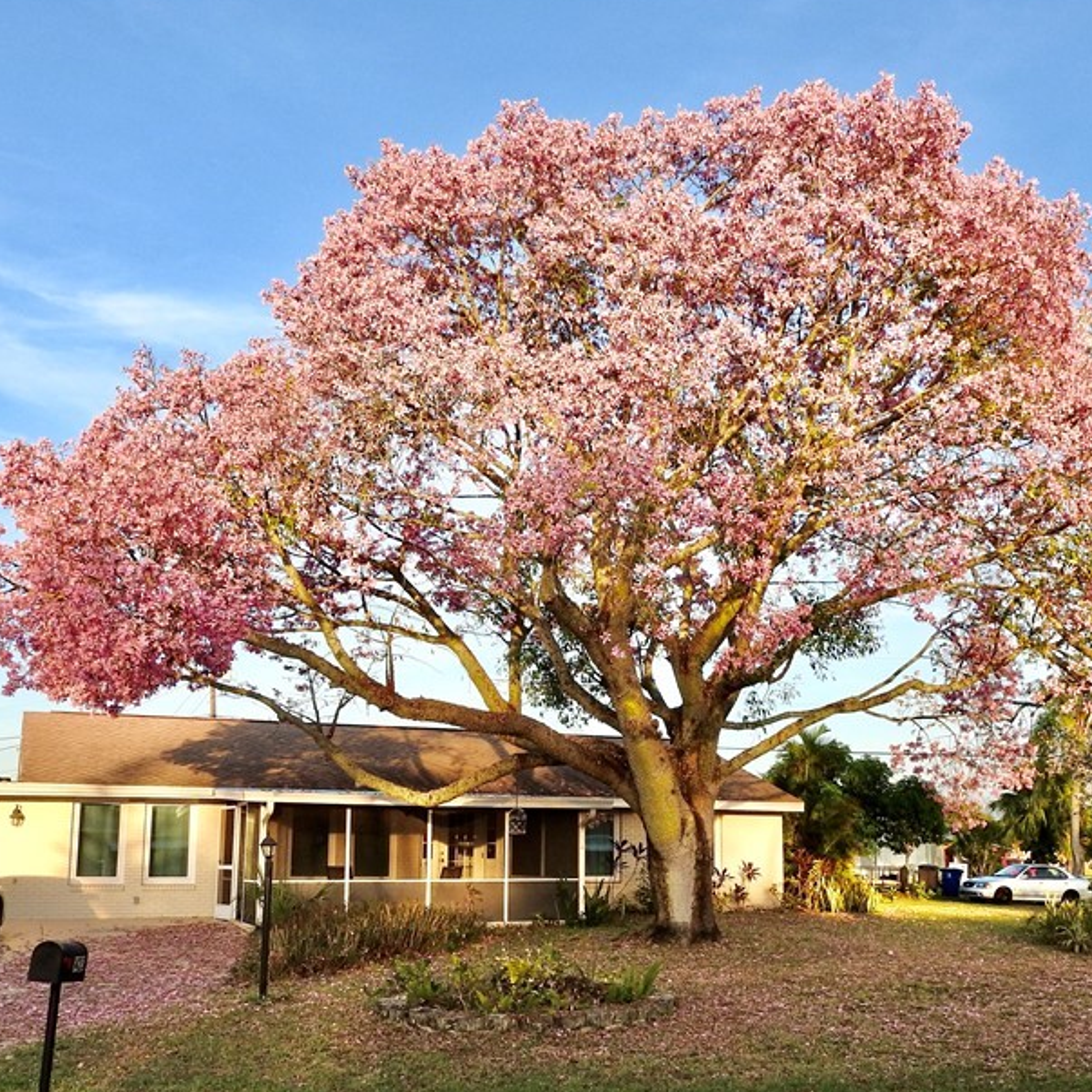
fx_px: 1285
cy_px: 668
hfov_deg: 46.0
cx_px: 608
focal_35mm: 36
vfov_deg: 45.7
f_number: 3.3
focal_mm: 4.3
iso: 100
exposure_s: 1/320
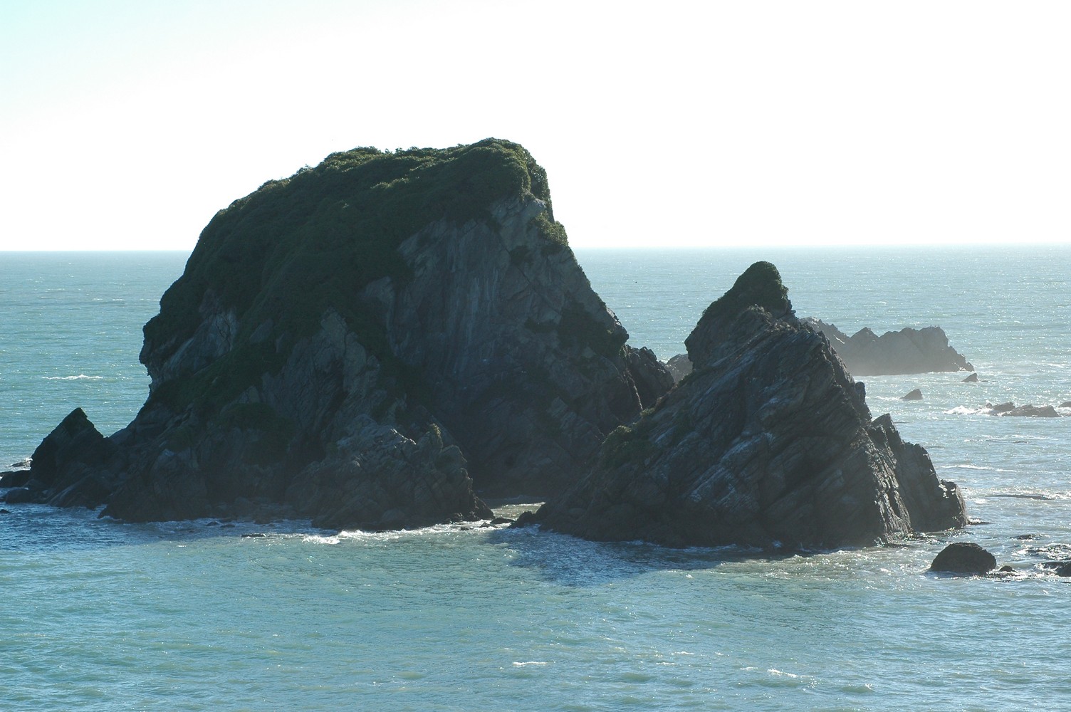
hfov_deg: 14.4
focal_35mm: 142
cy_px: 356
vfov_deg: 9.6
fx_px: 4236
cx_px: 536
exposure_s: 1/320
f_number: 10
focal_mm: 95
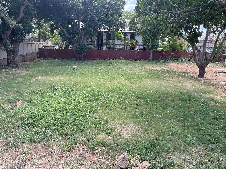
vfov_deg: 53.1
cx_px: 113
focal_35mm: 26
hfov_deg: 67.3
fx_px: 170
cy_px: 84
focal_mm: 4.2
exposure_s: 1/443
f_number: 1.6
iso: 32
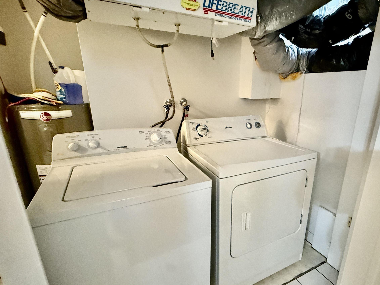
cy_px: 150
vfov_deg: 68.6
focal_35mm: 19
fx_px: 209
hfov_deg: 84.0
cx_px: 220
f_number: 2.2
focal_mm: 2.22
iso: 1000
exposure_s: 1/40
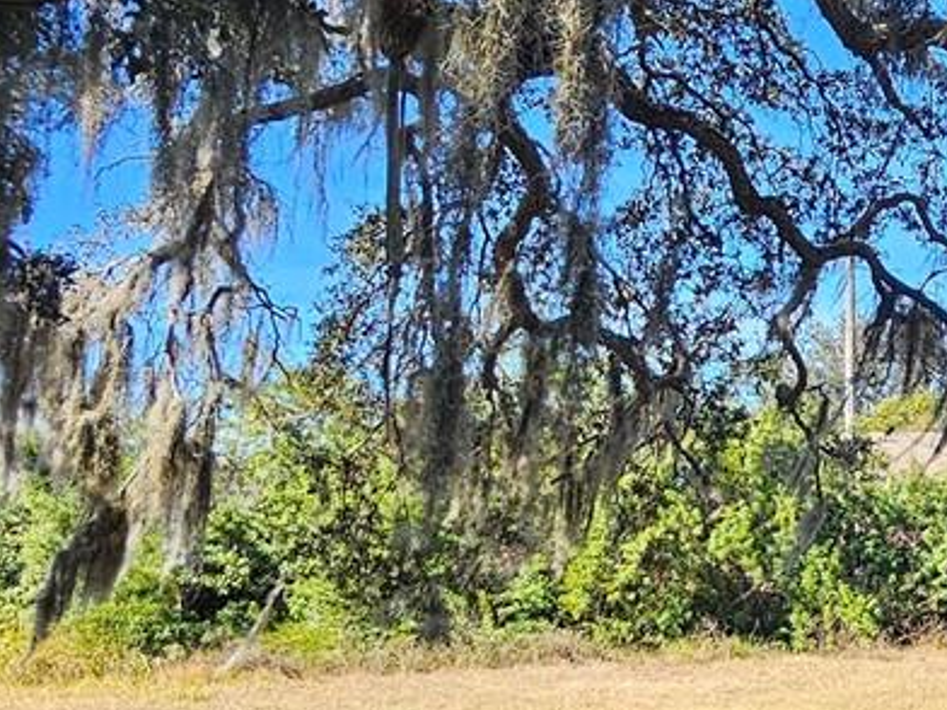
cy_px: 514
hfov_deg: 33.4
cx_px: 925
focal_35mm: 53
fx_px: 1450
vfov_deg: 27.2
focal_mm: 2.2
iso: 64
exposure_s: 1/807
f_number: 2.2
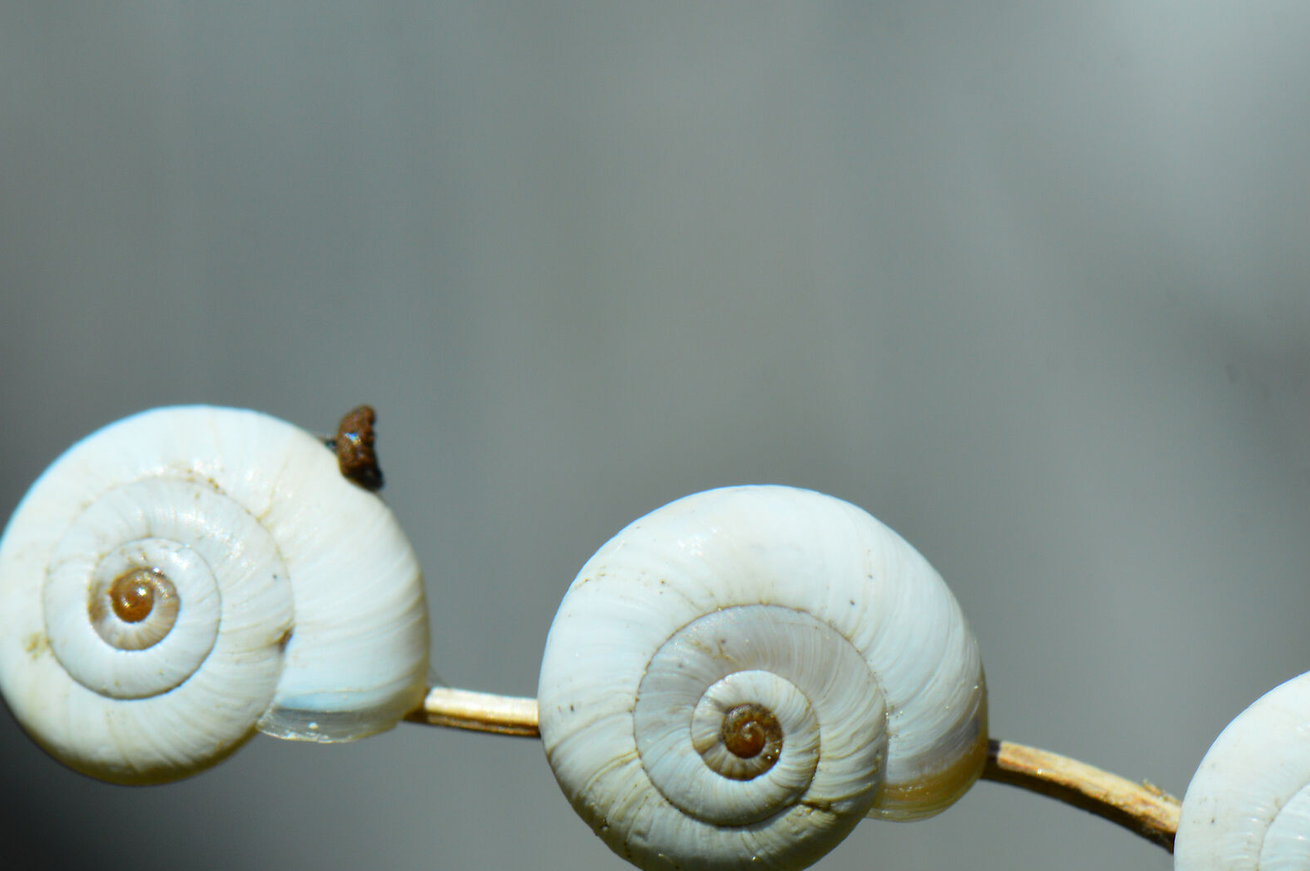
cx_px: 829
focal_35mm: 239
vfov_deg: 5.7
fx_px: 8682
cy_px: 643
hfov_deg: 8.6
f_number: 16
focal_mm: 105
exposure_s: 1/250
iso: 200
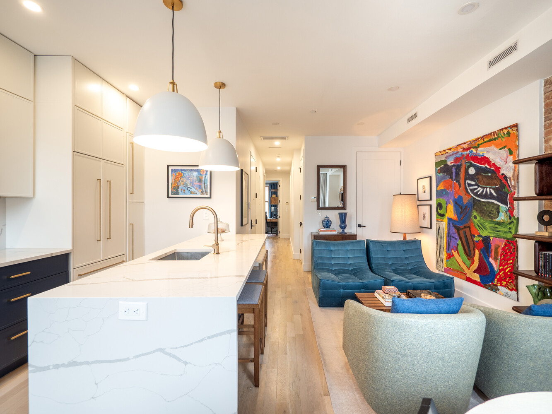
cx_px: 276
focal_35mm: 14
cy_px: 207
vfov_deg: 85.7
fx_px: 223
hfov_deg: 102.1
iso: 160
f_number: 4
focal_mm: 7
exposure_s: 1/10
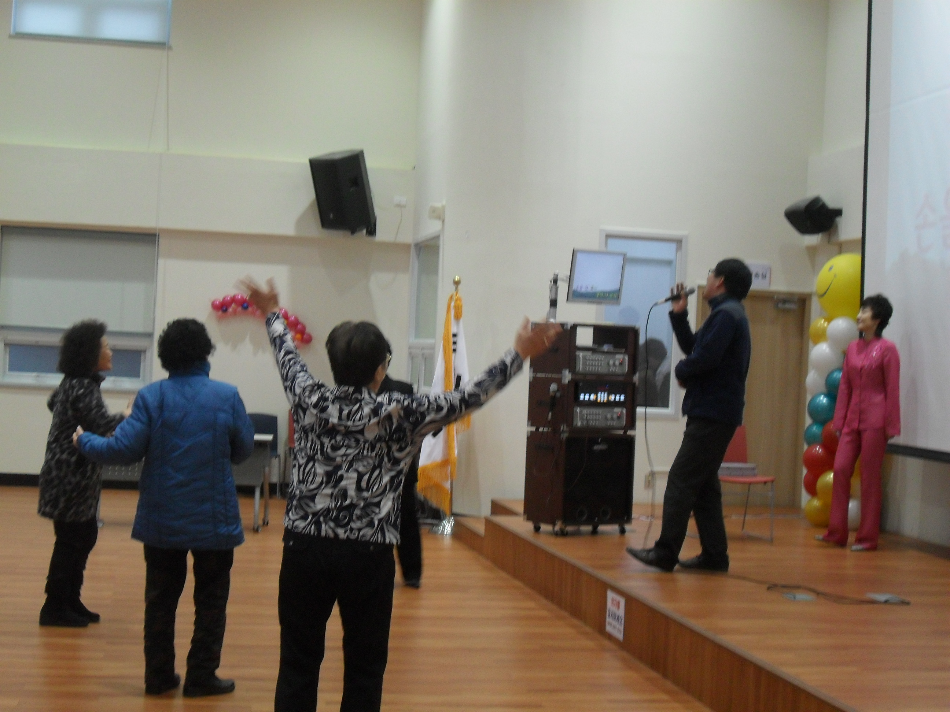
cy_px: 356
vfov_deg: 24.4
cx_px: 475
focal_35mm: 60
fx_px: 1647
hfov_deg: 32.2
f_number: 3.7
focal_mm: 10.5
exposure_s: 1/30
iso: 200
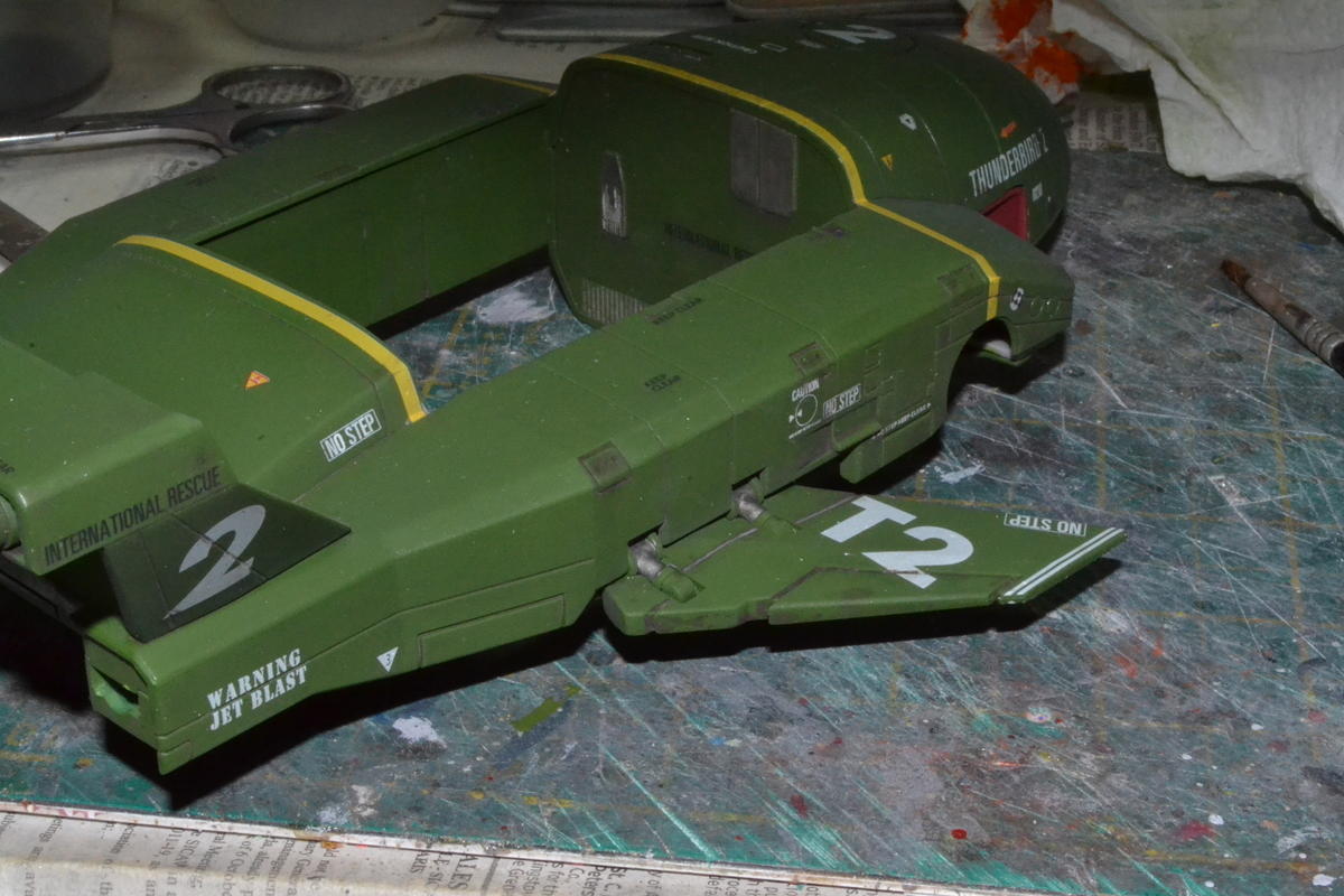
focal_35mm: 68
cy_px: 448
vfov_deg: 20.2
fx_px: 2520
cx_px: 672
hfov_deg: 29.9
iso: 3200
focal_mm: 45
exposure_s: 1/60
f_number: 36
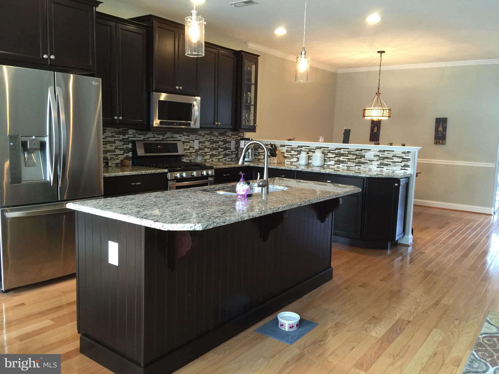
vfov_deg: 48.2
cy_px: 187
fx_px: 418
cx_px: 250
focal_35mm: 29
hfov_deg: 61.7
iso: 80
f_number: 2.2
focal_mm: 4.15
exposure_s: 1/15
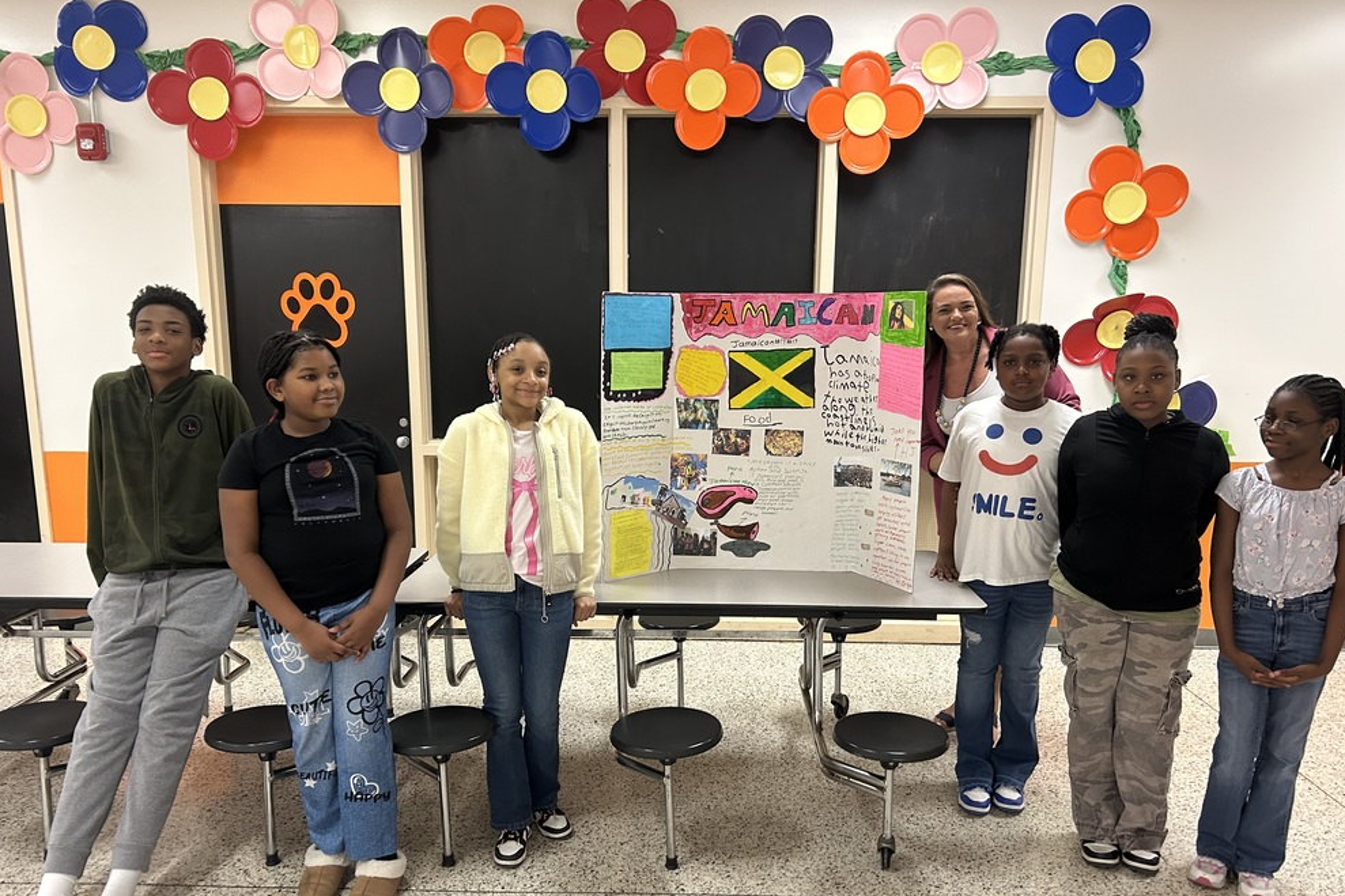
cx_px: 676
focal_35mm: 28
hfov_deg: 65.5
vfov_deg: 46.3
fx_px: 1046
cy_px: 513
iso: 320
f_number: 1.5
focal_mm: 5.7
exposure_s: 1/60
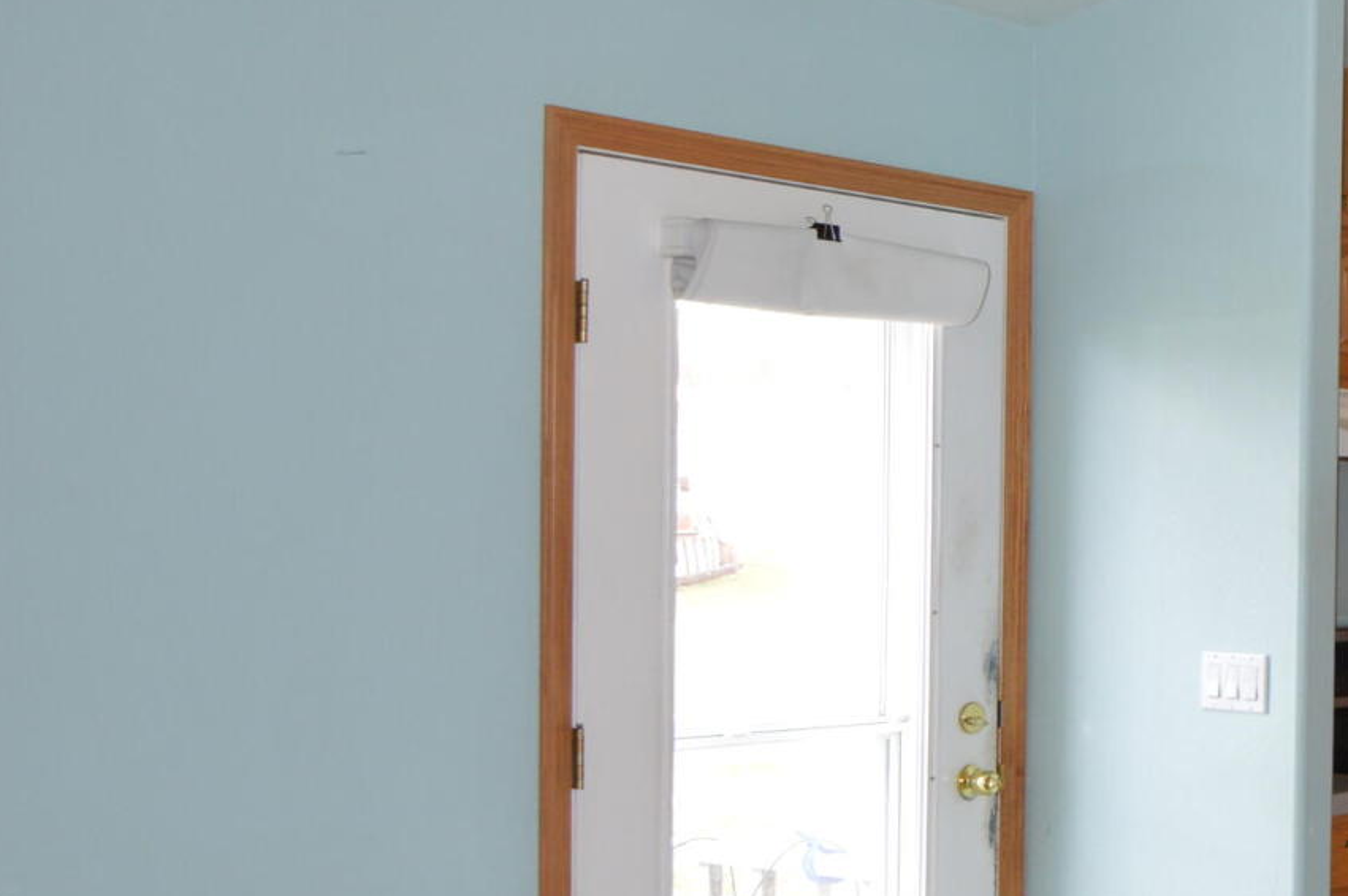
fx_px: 2133
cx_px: 1818
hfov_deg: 28.0
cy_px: 613
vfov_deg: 23.6
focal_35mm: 57
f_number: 4
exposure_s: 1/125
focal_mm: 14
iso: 400
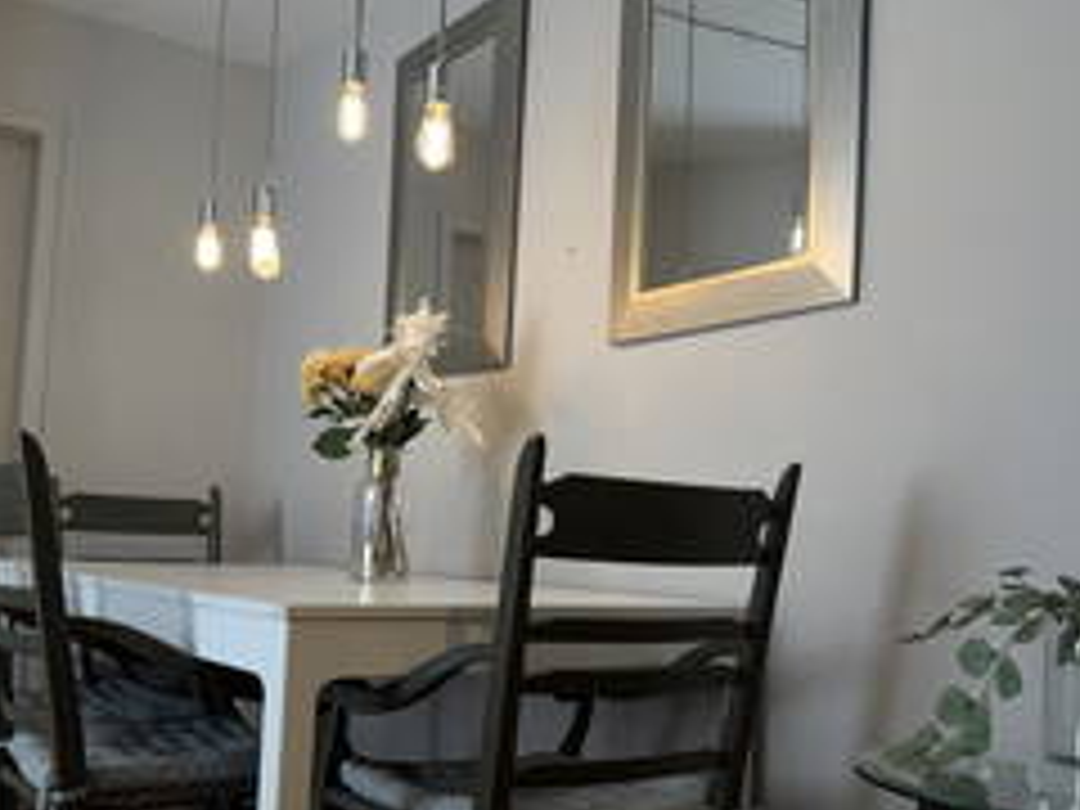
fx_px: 1123
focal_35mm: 36
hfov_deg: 51.4
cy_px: 495
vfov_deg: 39.5
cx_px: 536
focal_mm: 6.76
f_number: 1.78
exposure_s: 1/120
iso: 80
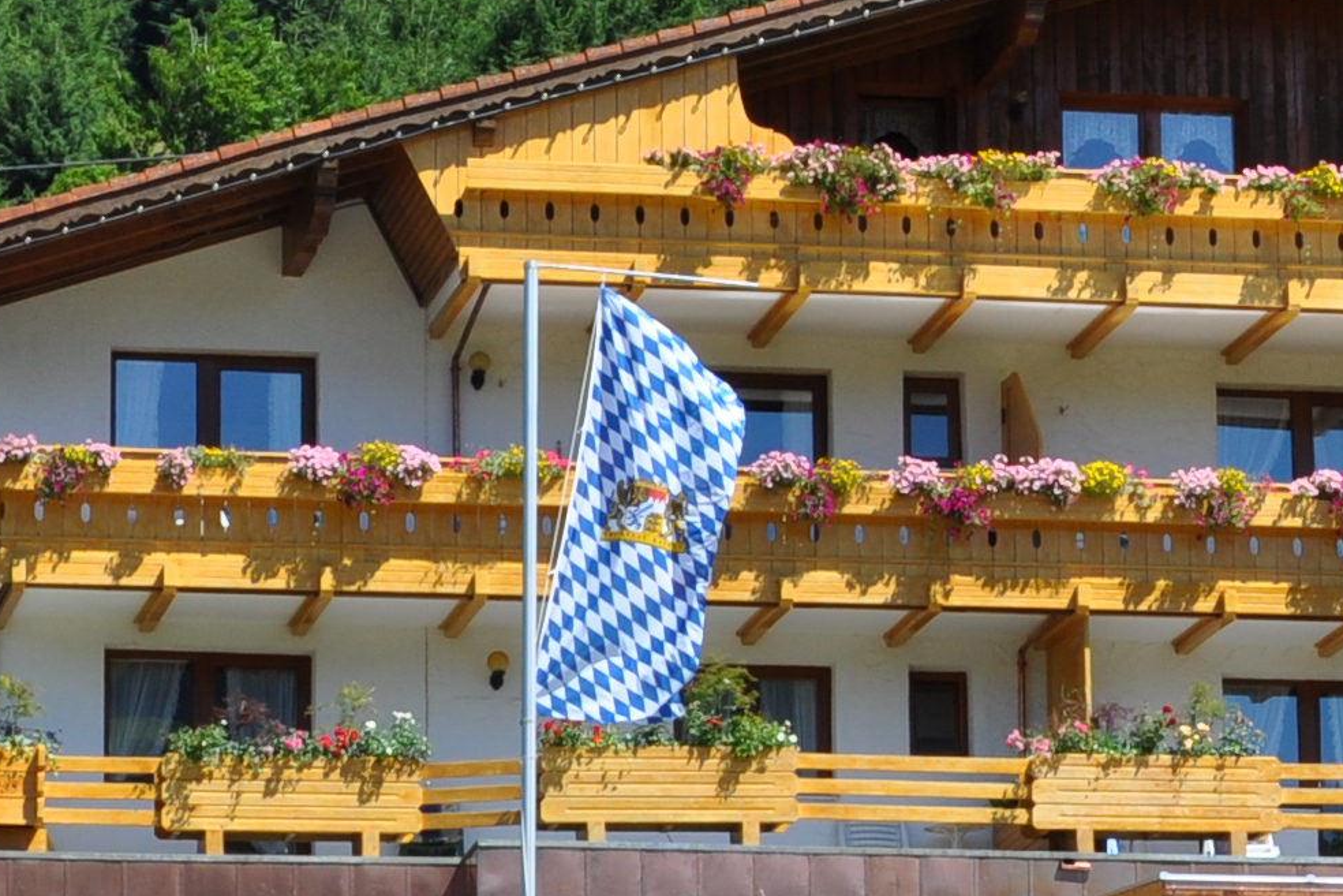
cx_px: 1291
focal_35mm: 209
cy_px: 418
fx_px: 7796
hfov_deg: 9.8
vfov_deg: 6.6
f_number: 8
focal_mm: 32
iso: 200
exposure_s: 1/250
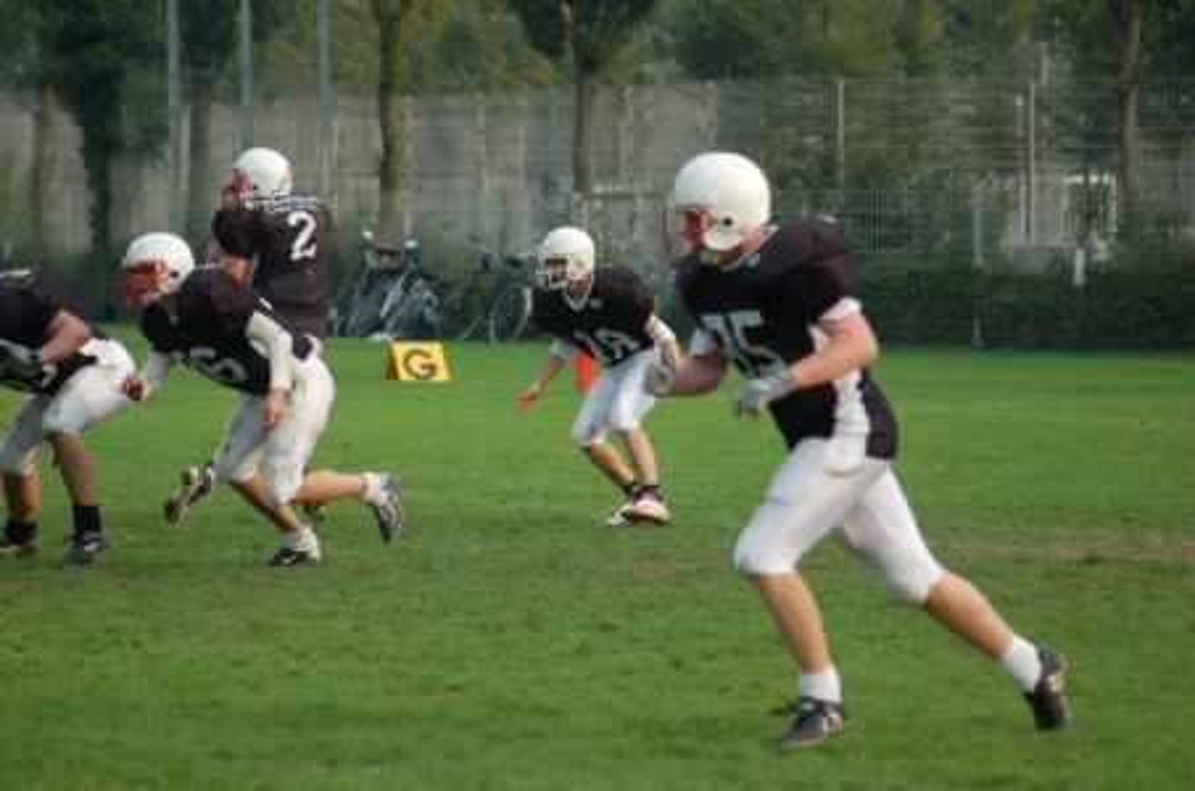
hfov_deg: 9.2
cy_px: 396
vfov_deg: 6.1
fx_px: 7453
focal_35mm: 225
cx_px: 598
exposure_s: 1/1000
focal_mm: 150
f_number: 4.5
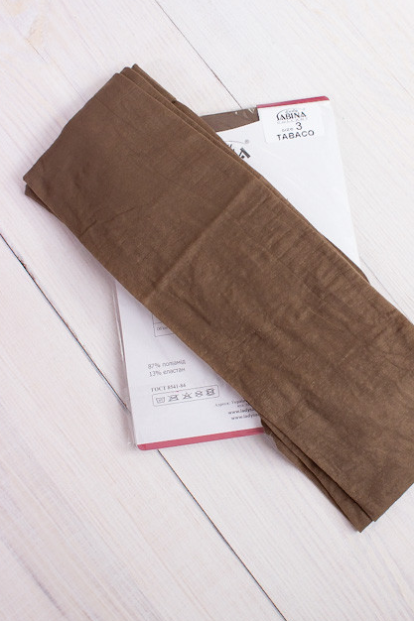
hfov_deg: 19.7
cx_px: 242
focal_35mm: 69
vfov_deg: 29.2
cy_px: 300
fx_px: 1191
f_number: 5
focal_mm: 36
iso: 160
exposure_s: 1/100
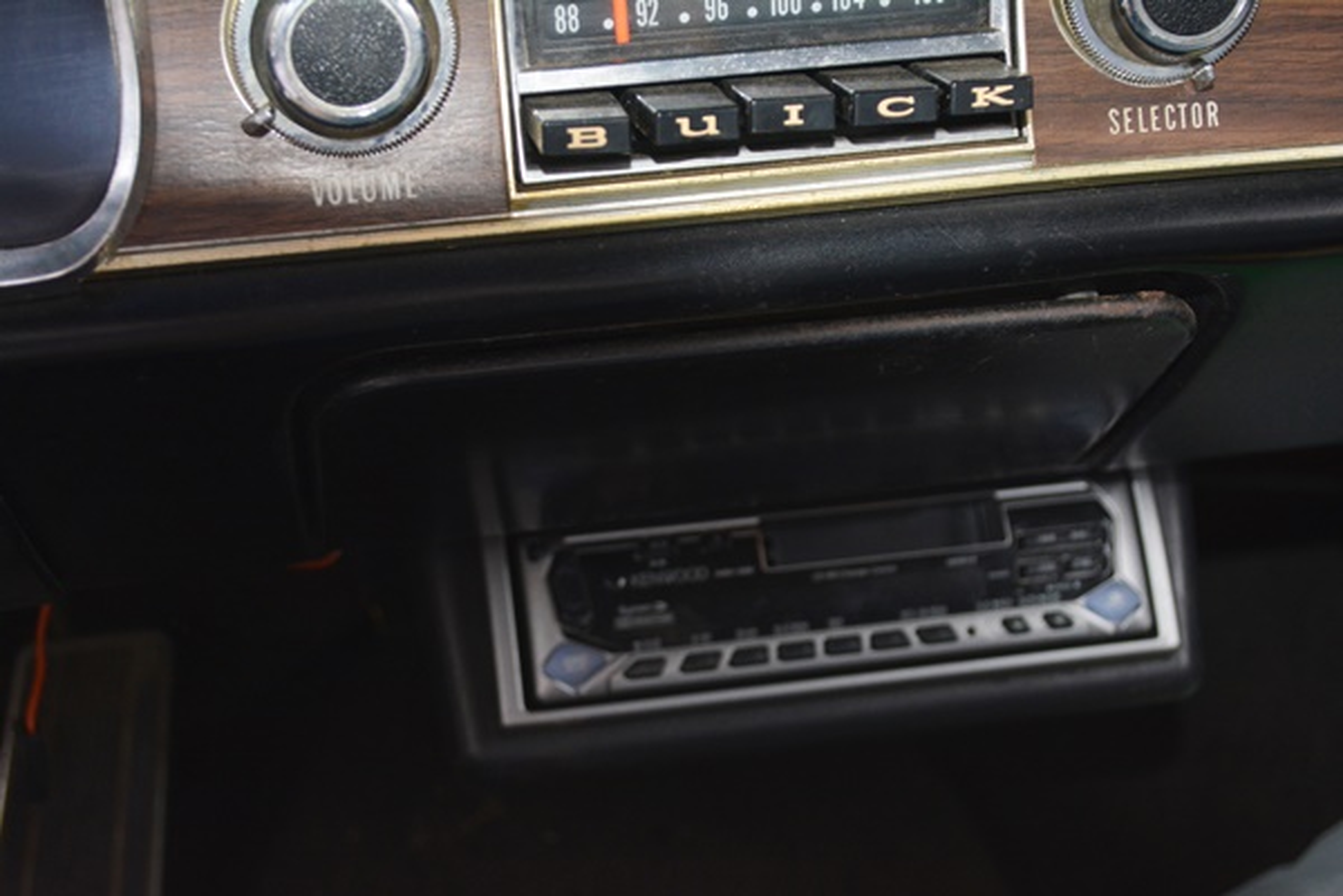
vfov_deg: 23.8
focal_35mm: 57
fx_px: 2126
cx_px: 672
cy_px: 448
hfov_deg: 35.1
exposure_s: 1/60
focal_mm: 38
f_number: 5
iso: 1100
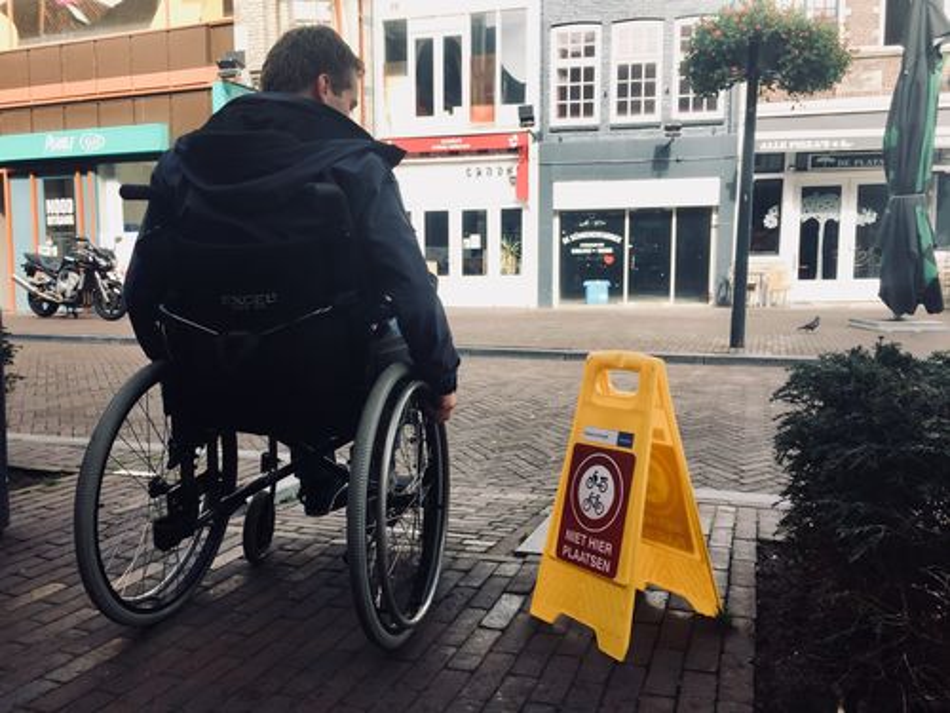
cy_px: 356
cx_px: 475
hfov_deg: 61.7
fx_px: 796
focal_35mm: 29
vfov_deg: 48.2
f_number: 2.2
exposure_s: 1/380
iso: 32
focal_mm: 4.15
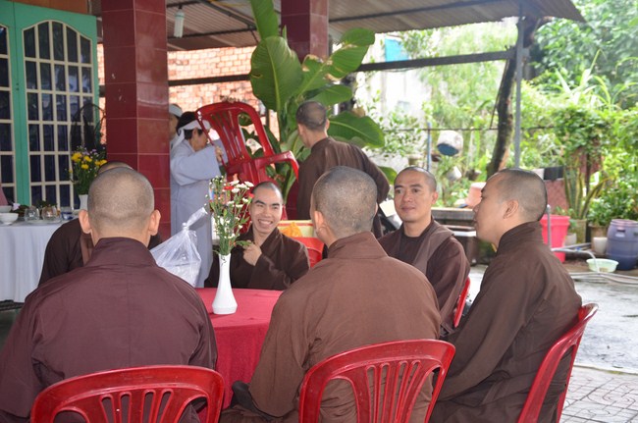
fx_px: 929
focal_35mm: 52
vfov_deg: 25.7
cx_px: 319
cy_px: 212
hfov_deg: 37.9
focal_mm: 35
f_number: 4.5
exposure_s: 1/60
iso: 640
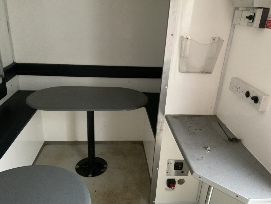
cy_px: 102
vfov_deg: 48.2
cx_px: 136
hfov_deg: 61.7
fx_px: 227
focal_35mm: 29
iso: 400
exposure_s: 1/30
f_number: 1.8
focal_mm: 3
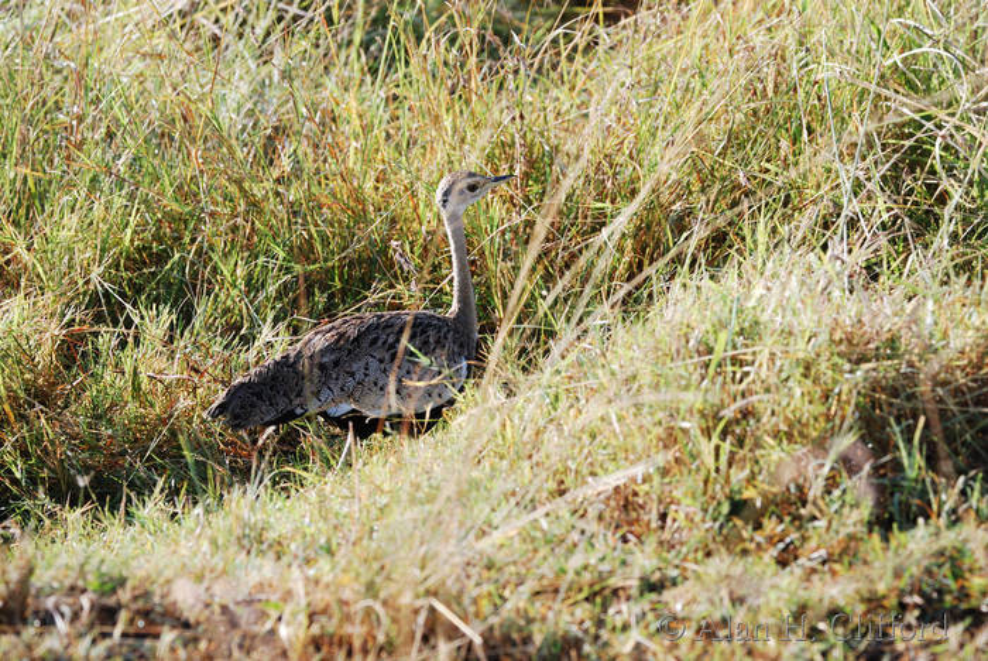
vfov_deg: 4.2
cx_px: 494
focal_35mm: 330
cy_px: 330
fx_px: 9064
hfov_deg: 6.2
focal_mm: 220
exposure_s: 1/400
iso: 280
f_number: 5.3
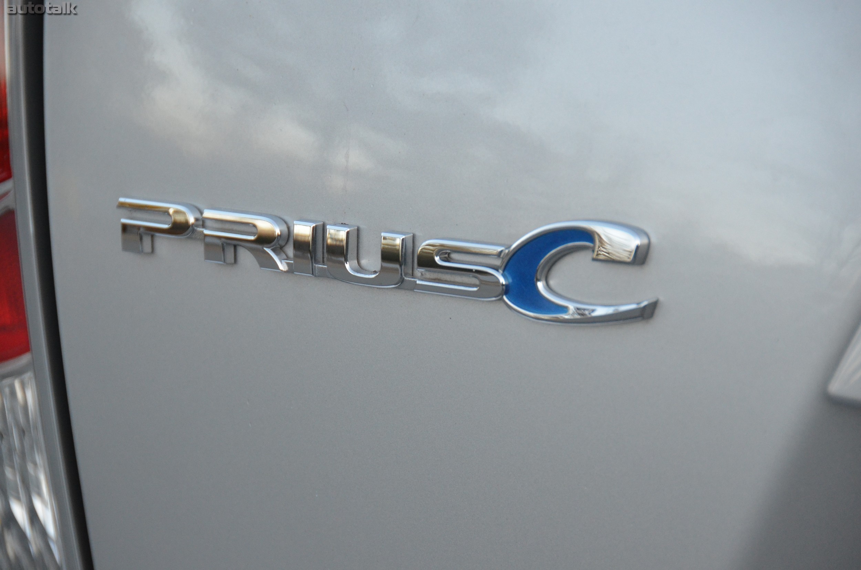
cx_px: 430
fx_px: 7160
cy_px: 285
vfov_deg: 4.6
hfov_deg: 6.9
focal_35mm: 300
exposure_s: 1/320
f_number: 5.6
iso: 1600
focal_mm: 200
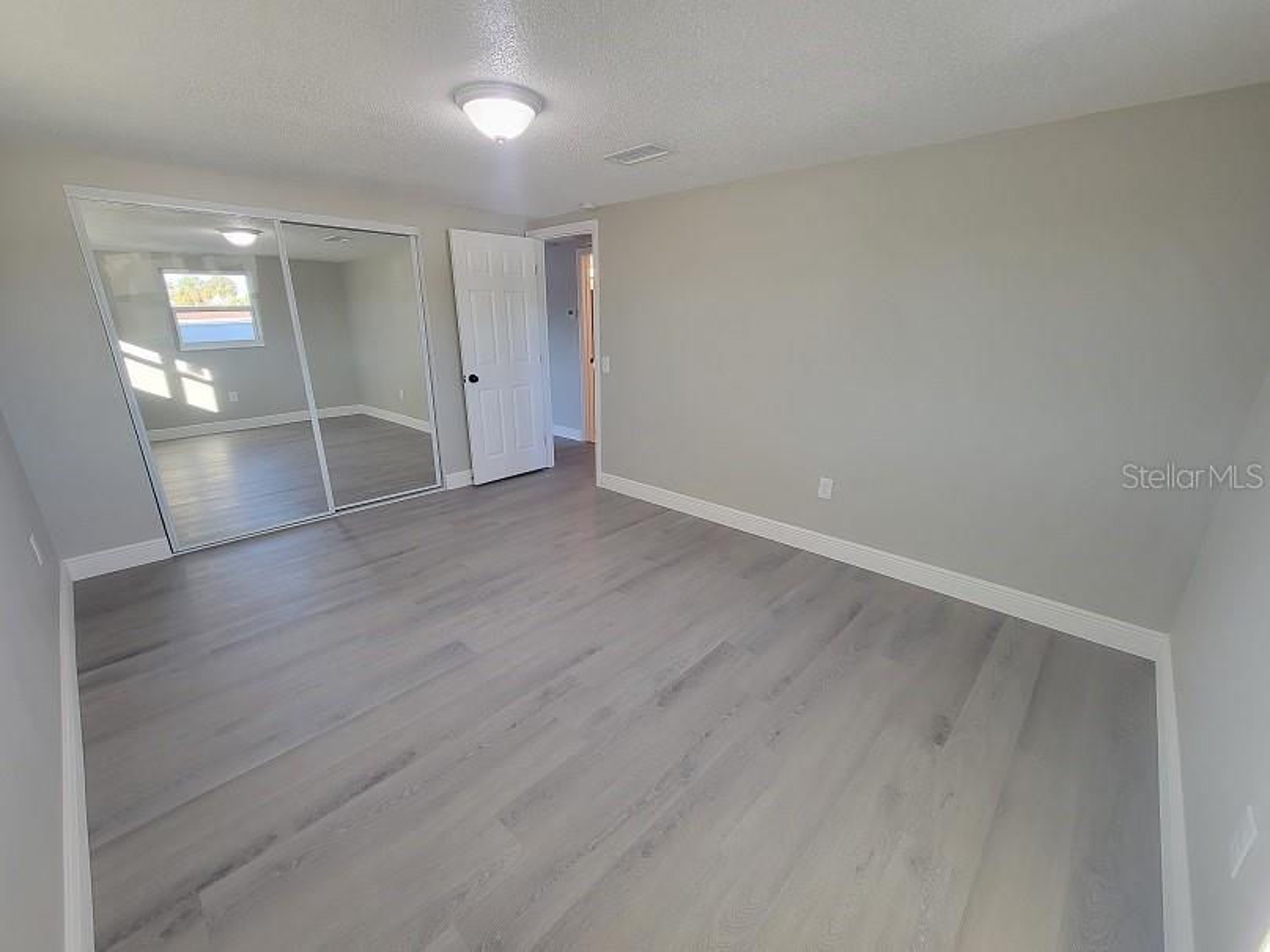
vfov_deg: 89.9
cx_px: 635
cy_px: 476
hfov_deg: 106.2
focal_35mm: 13
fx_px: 477
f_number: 2.2
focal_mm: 2.2
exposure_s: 1/60
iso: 125
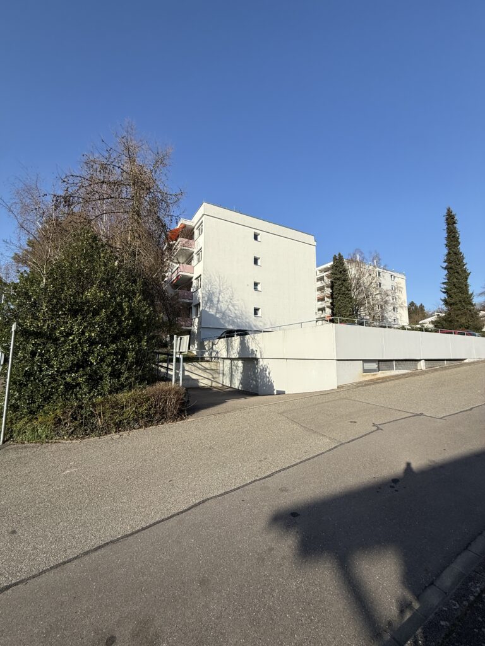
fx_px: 262
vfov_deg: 102.1
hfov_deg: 85.7
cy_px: 323
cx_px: 242
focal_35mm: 14
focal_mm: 2.22
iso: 50
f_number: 2.2
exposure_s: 1/2717
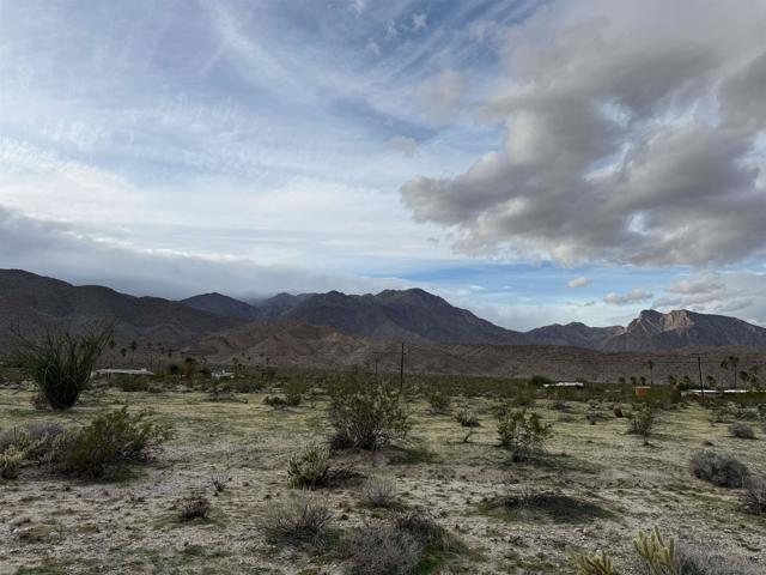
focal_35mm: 24
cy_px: 288
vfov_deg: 56.8
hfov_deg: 71.6
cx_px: 383
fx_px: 531
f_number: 1.78
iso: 80
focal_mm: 6.76
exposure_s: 1/5319
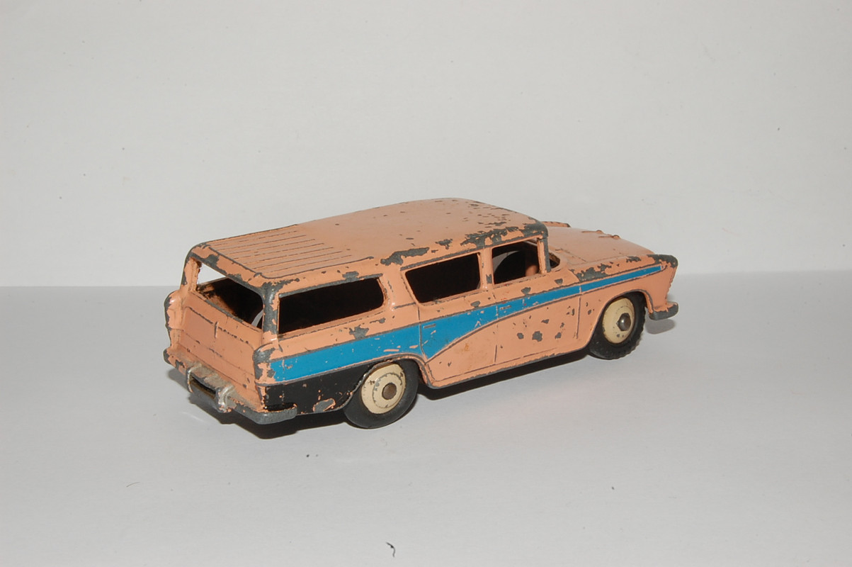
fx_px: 1348
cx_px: 426
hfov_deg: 35.1
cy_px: 284
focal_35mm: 57
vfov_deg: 23.7
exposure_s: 1/60
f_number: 25
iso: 400
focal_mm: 38
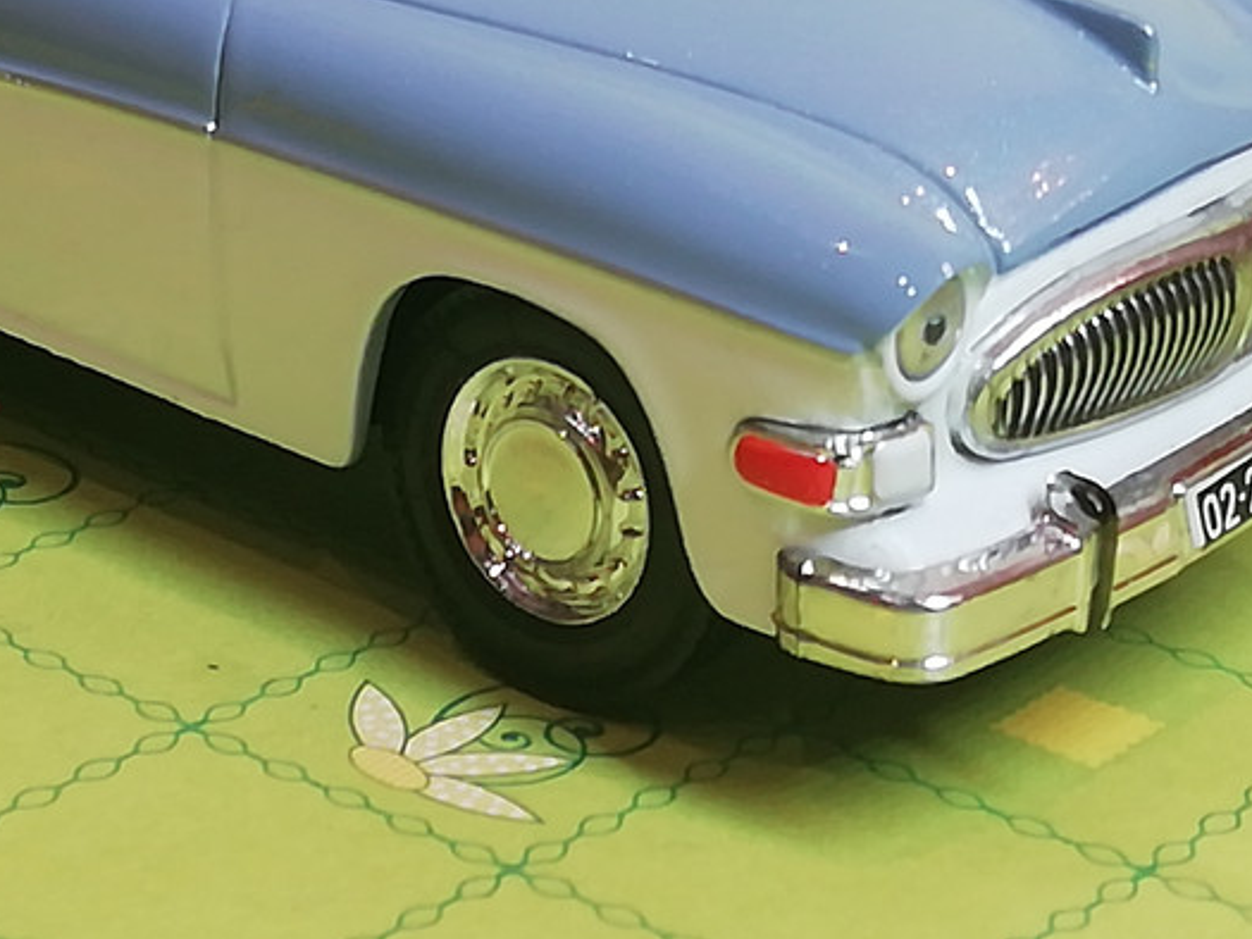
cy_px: 52
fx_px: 4414
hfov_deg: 16.1
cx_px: 380
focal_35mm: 122
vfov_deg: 12.0
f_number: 2.2
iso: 125
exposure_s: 1/33.3
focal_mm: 3.46
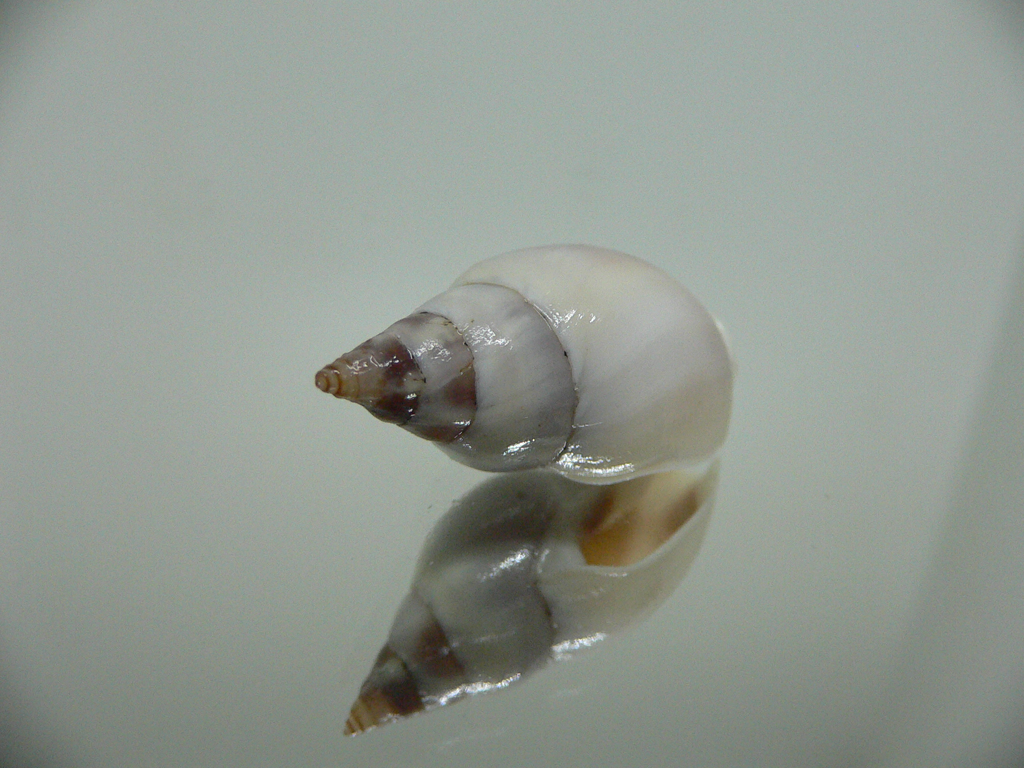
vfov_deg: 40.7
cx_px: 512
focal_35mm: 35
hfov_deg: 52.6
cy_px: 384
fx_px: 1035
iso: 200
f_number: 2.8
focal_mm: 4.6
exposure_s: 1/60
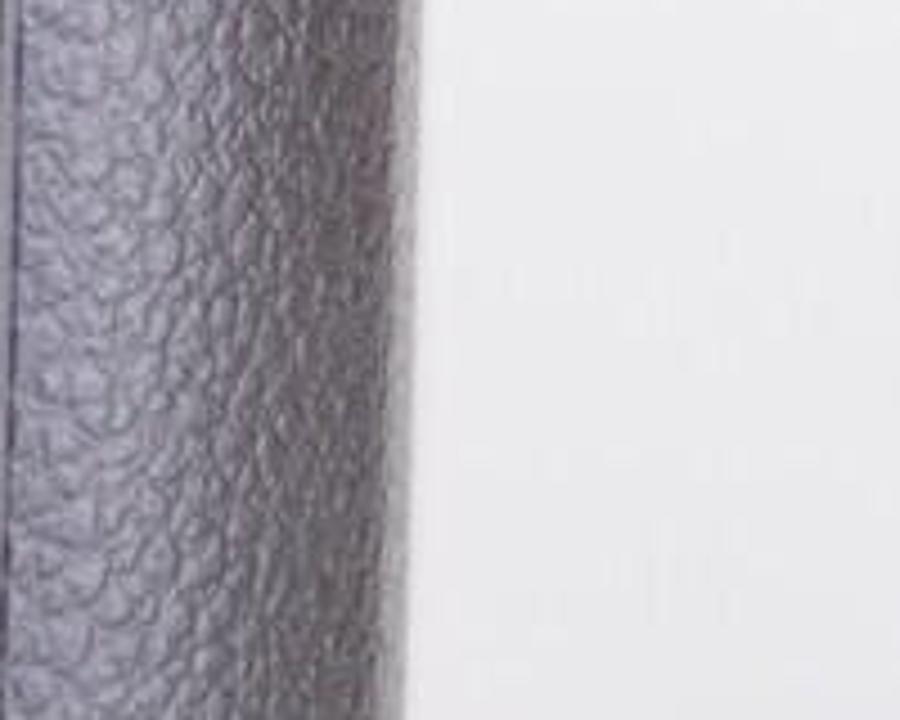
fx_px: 6473
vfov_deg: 6.3
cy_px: -238
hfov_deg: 7.4
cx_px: -1341
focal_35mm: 243
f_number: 2.8
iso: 250
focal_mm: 24
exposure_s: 1/40
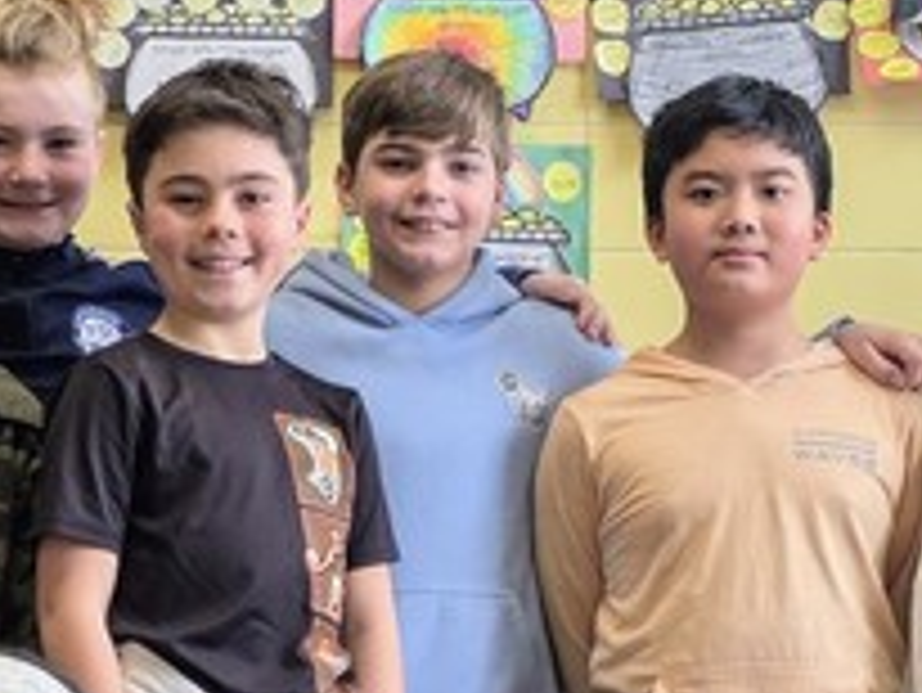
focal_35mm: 115
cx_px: 279
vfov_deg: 12.8
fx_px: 3065
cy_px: 621
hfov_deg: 17.1
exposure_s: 1/120
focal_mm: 6.25
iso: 80
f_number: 1.7
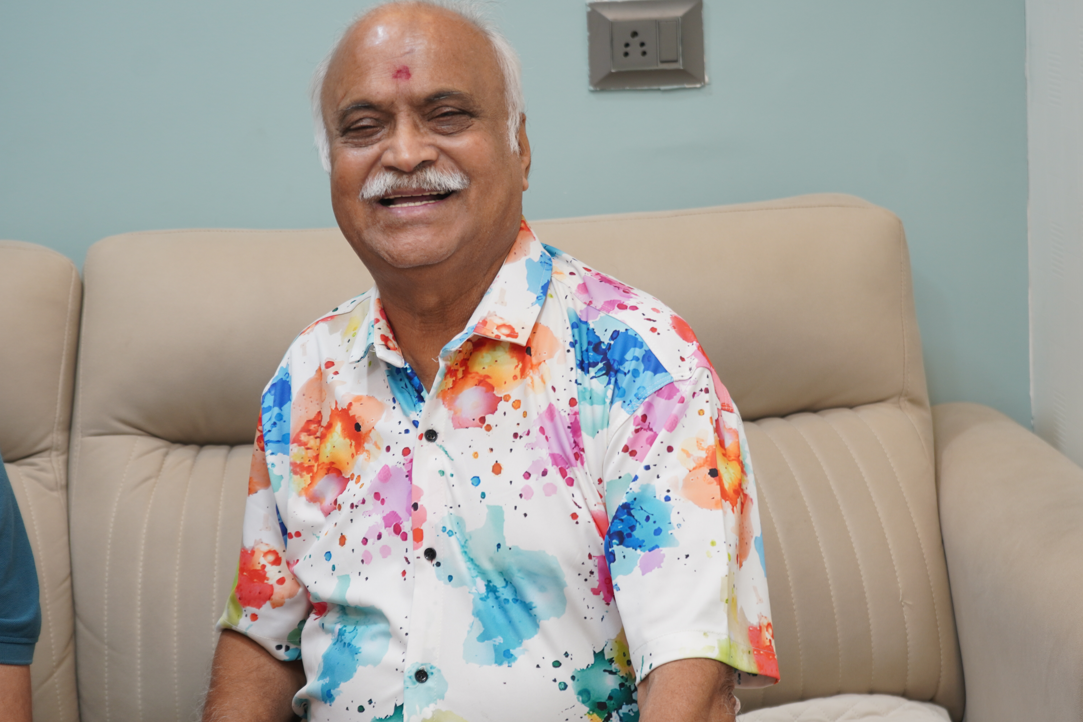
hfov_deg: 21.2
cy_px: 361
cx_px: 542
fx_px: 2888
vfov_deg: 14.3
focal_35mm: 96
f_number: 5.6
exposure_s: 1/15
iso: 200
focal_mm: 64
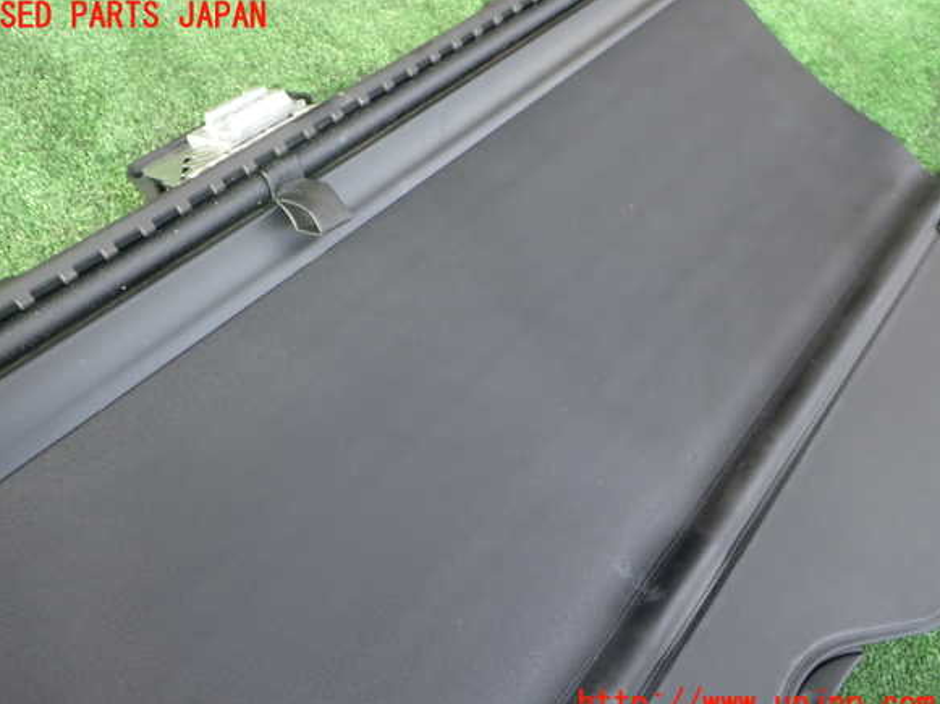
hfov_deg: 58.4
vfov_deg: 45.4
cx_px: 458
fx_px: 841
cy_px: 361
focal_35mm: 31
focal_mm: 5.4
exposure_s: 1/125
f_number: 2.3
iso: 100
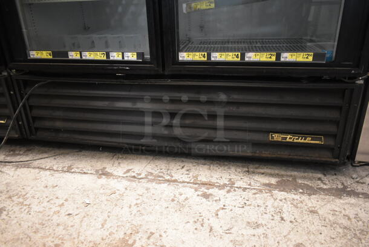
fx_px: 277
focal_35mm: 27
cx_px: 184
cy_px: 124
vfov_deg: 48.0
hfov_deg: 67.3
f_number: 3.5
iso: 2800
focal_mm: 18
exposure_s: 1/30
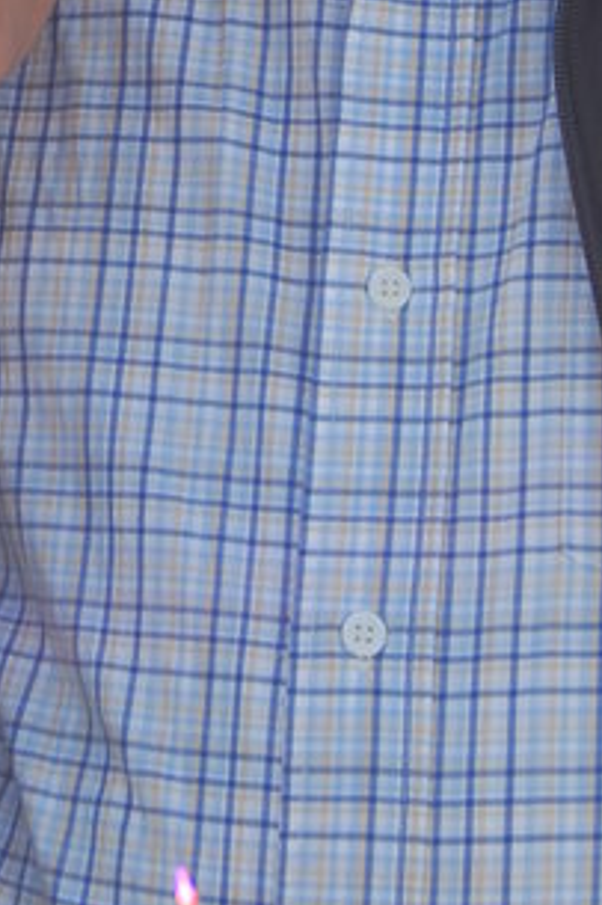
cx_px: 46
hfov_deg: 8.0
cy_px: 42
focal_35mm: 171
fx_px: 4294
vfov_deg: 11.9
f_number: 7.1
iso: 200
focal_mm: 34
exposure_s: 1/200
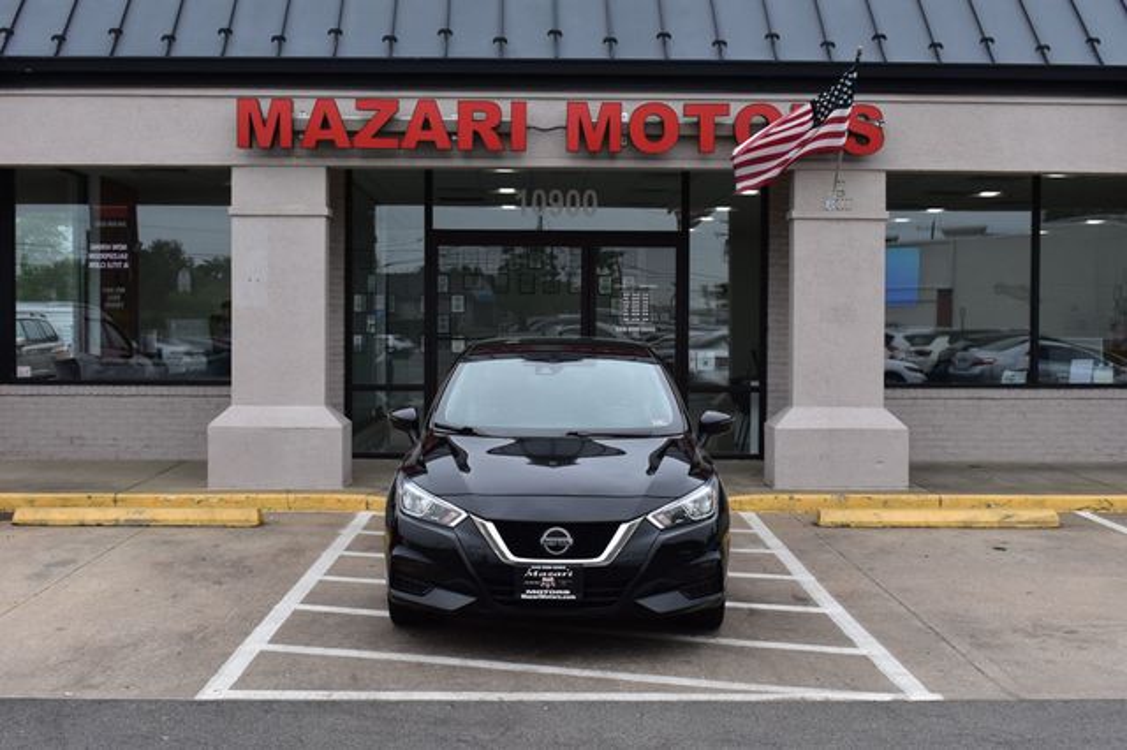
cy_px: 375
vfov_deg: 28.9
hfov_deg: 42.3
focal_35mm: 46
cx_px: 564
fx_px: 1455
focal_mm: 31
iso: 400
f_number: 10
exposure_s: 1/250
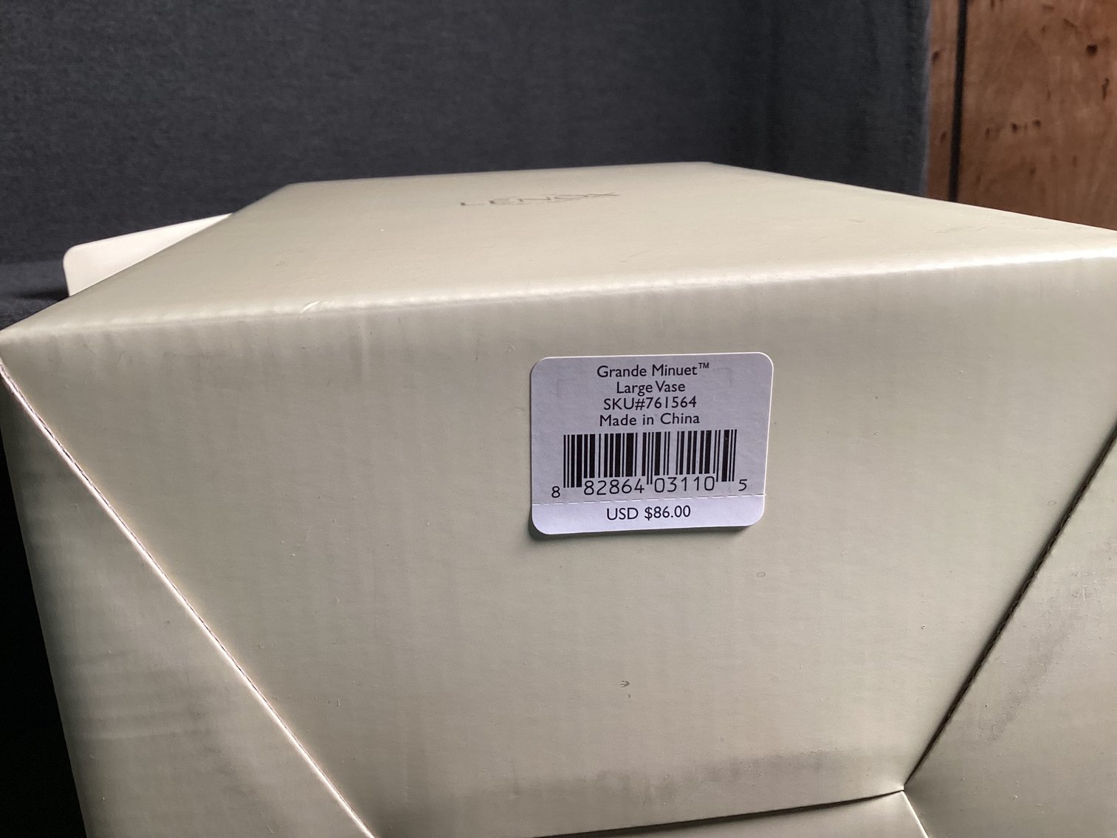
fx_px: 1000
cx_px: 558
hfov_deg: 58.3
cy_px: 419
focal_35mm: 31
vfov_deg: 45.4
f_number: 2.4
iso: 64
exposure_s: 1/60
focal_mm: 3.3
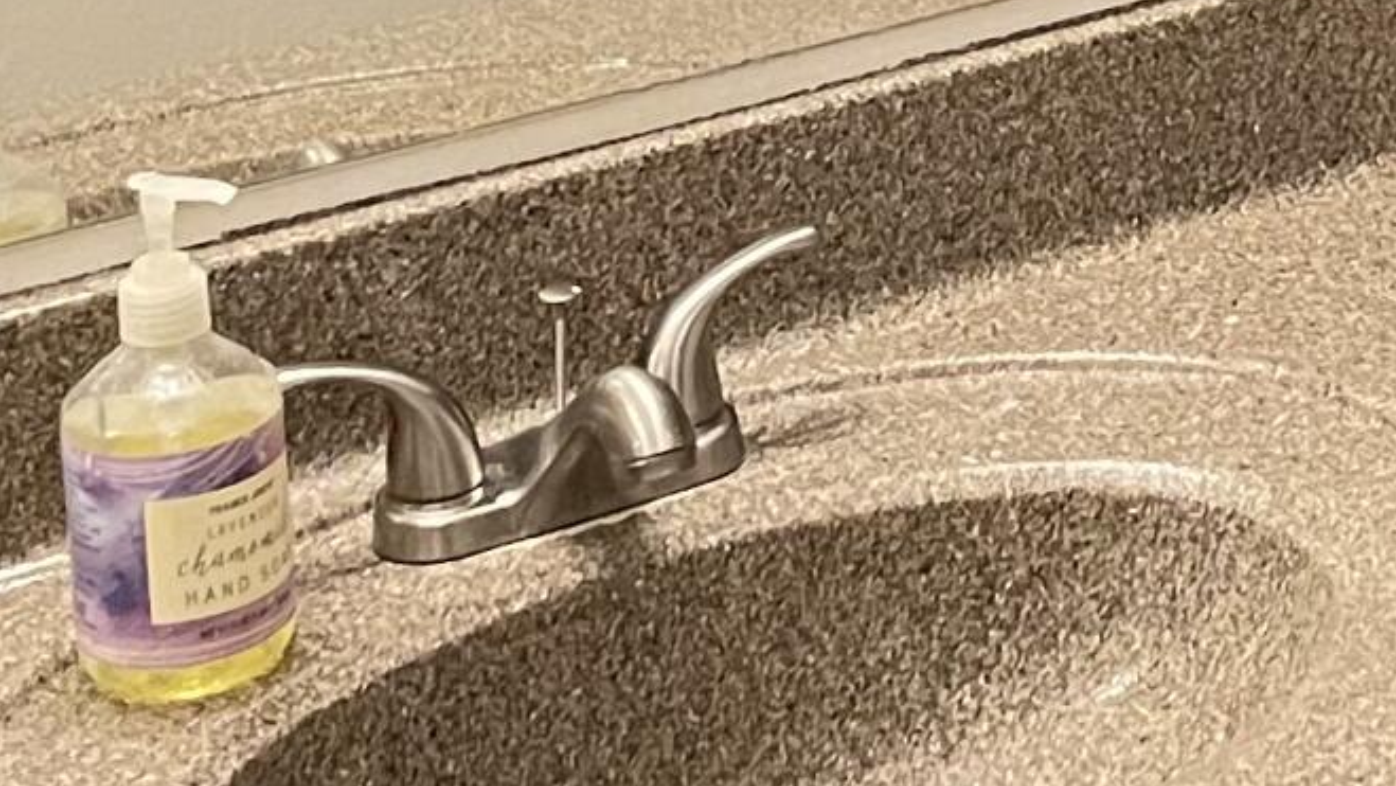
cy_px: -725
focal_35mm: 129
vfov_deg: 8.9
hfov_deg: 15.9
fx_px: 4776
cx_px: 1716
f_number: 1.6
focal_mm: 4.2
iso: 500
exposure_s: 1/60
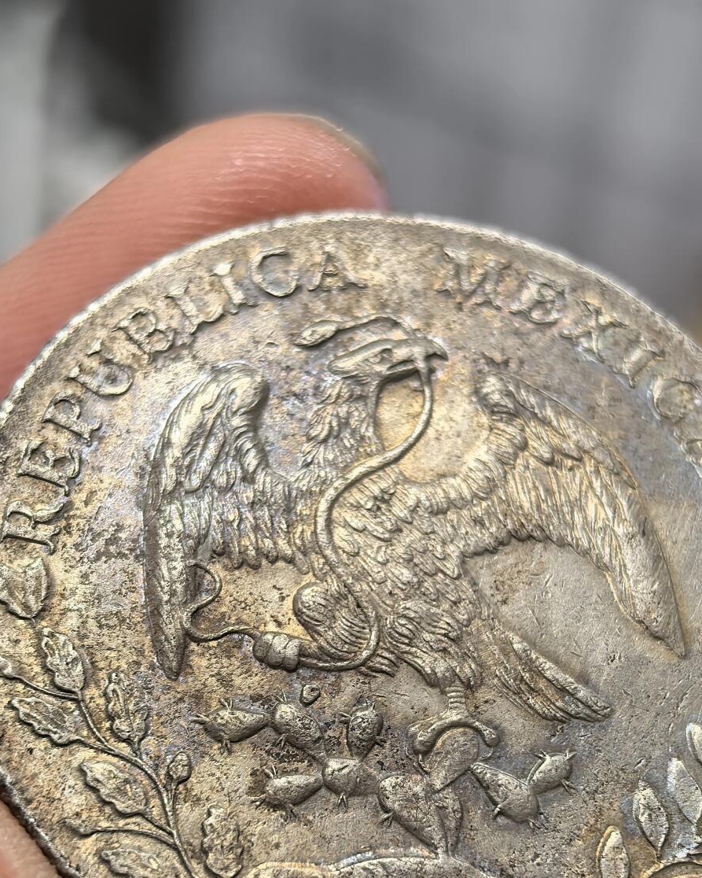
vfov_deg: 22.3
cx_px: 395
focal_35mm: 85
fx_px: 2207
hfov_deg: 18.1
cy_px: 633
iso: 320
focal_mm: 6.98
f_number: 2
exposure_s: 1/100
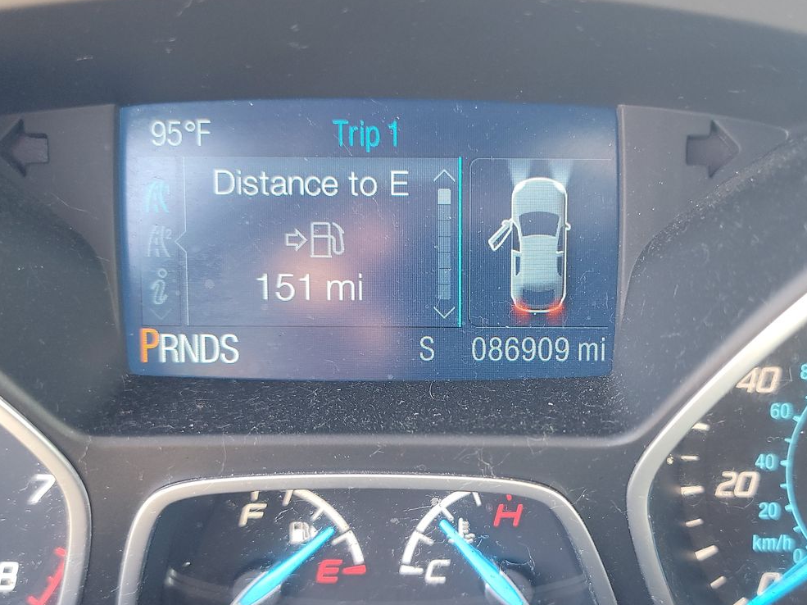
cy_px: 369
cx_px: 470
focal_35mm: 39
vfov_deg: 36.6
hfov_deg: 47.7
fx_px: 909
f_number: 1.8
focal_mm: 6.7
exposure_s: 1/59
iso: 301
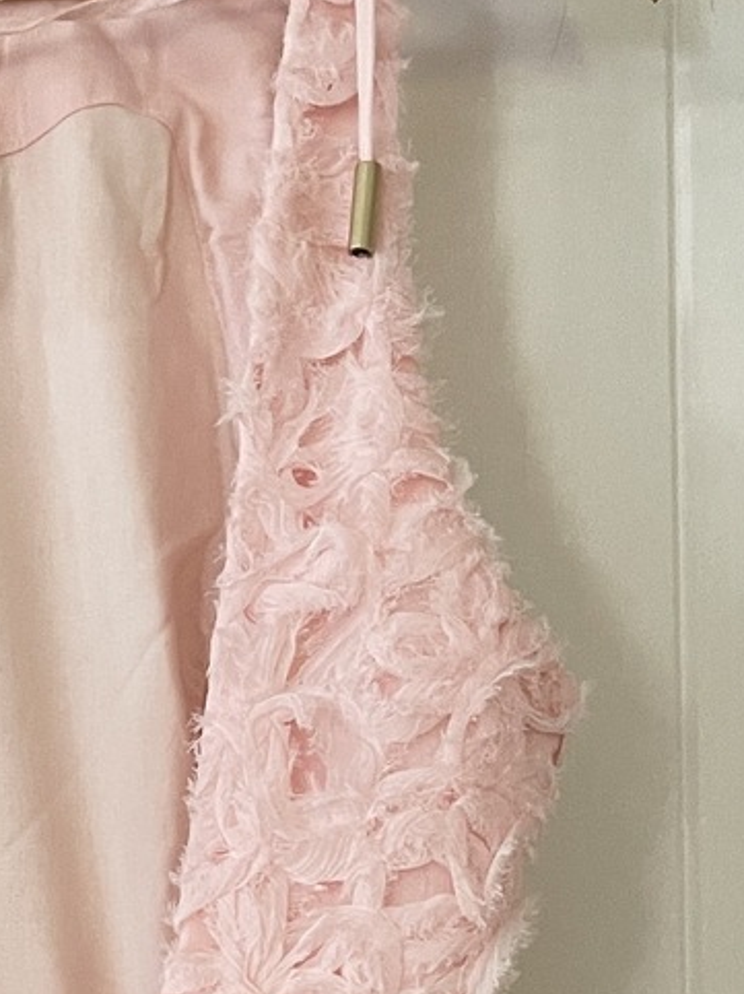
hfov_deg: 17.3
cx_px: -10
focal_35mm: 83
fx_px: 2381
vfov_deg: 21.7
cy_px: 1215
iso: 320
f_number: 1.6
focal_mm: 5.1
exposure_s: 1/60
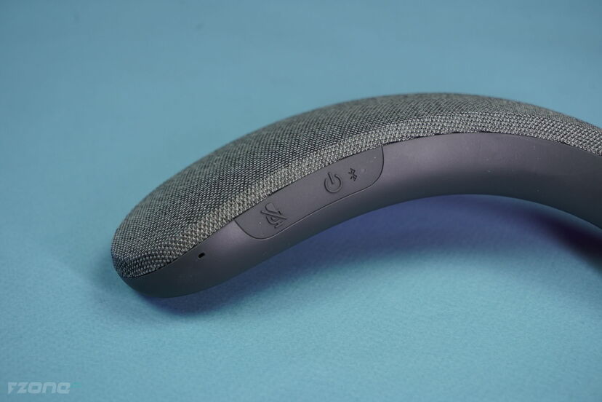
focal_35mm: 63
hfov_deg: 31.9
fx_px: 1053
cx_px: 301
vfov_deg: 21.6
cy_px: 201
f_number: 7.1
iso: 1600
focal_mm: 63
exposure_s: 1/125
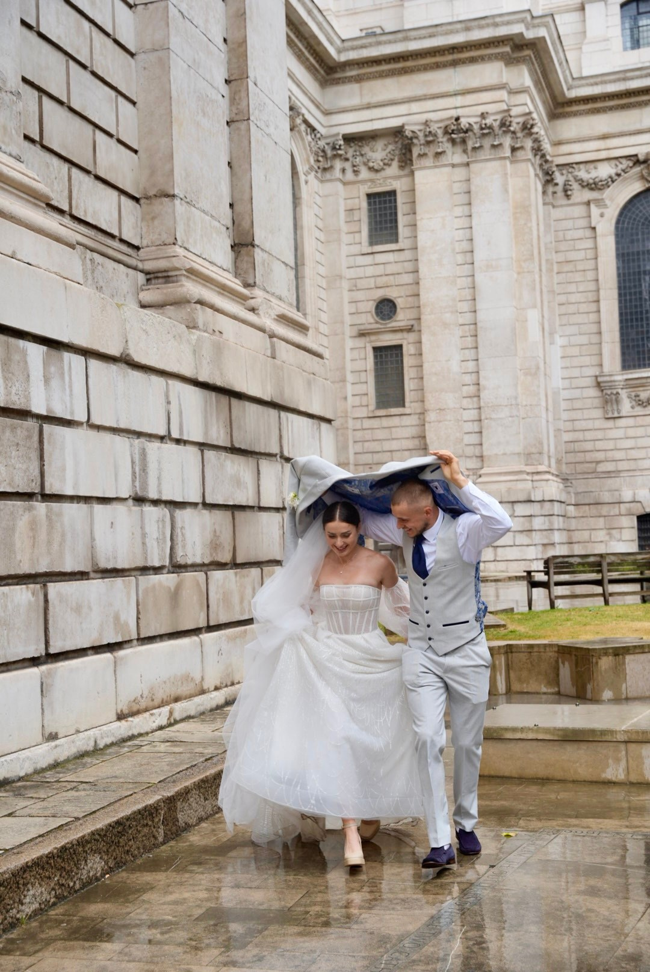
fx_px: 1276
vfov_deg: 41.7
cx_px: 325
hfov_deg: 28.6
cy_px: 486
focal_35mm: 47
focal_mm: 47.2
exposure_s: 1/160
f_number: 5
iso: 100
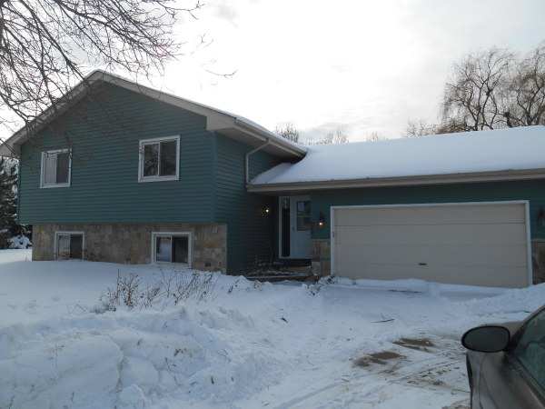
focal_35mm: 26
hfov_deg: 67.3
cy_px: 204
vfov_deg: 53.1
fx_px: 409
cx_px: 272
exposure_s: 1/1000
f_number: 3.4
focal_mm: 4.7
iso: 80
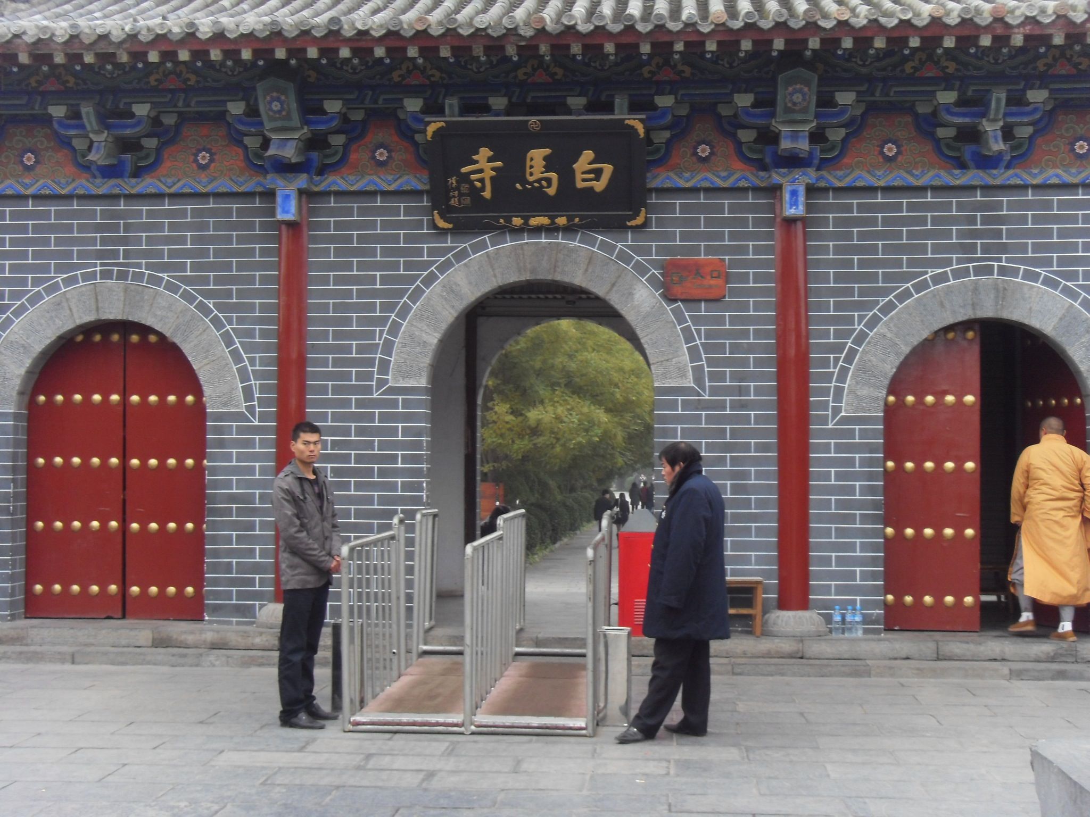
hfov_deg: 38.2
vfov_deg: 29.1
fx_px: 1574
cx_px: 545
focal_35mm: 50
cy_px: 408
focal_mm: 8.8
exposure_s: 1/60
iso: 200
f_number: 3.8
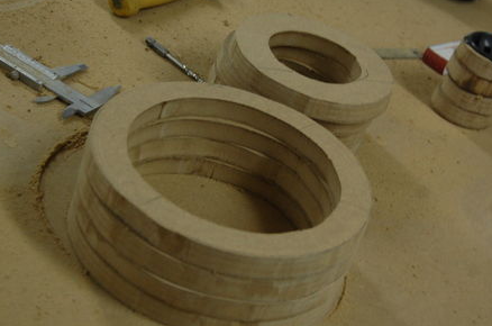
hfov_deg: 26.5
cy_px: 116
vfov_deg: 17.7
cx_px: 234
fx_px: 1046
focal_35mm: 77
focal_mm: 35
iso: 800
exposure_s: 1/20
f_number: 4.8
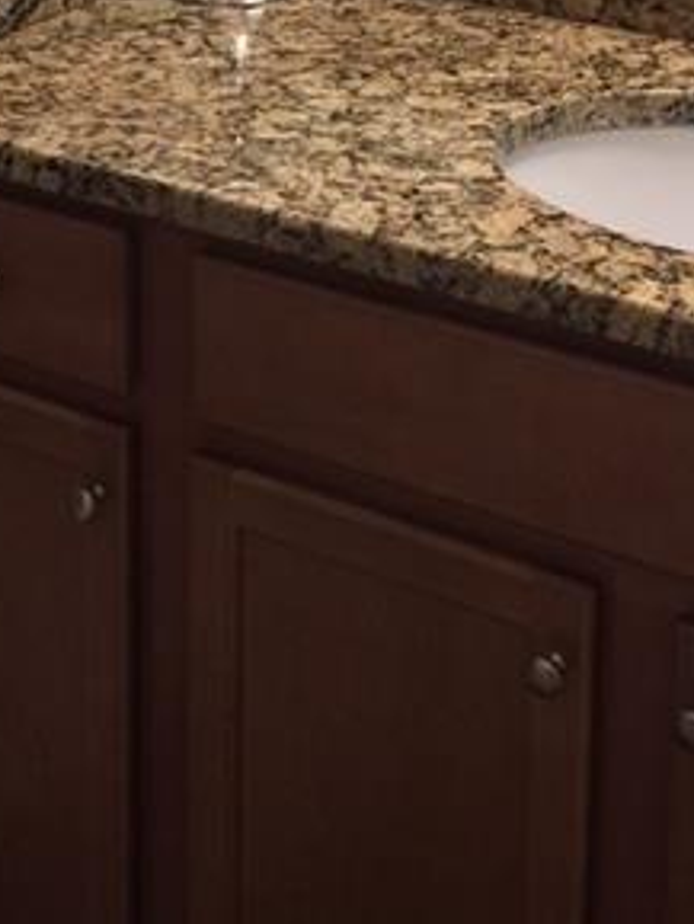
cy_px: -217
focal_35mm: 77
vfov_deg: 23.0
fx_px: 2057
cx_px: 208
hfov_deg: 19.1
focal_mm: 4.15
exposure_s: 1/30
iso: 32
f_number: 2.2
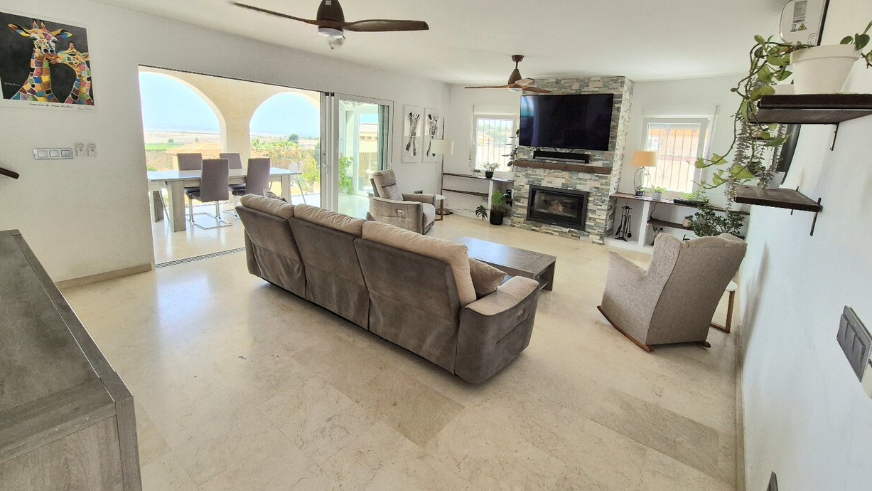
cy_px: 207
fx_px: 347
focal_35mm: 15
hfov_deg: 103.0
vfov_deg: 70.1
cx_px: 443
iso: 80
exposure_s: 1/370
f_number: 2.2
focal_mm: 2.2
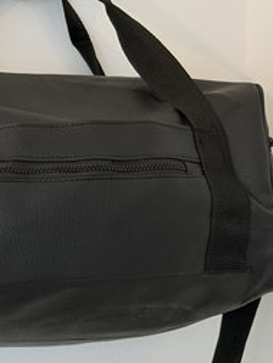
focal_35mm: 101
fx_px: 1061
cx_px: 83
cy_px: 207
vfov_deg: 19.4
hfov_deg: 14.6
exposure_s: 1/25
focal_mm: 6.76
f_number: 1.78
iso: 500
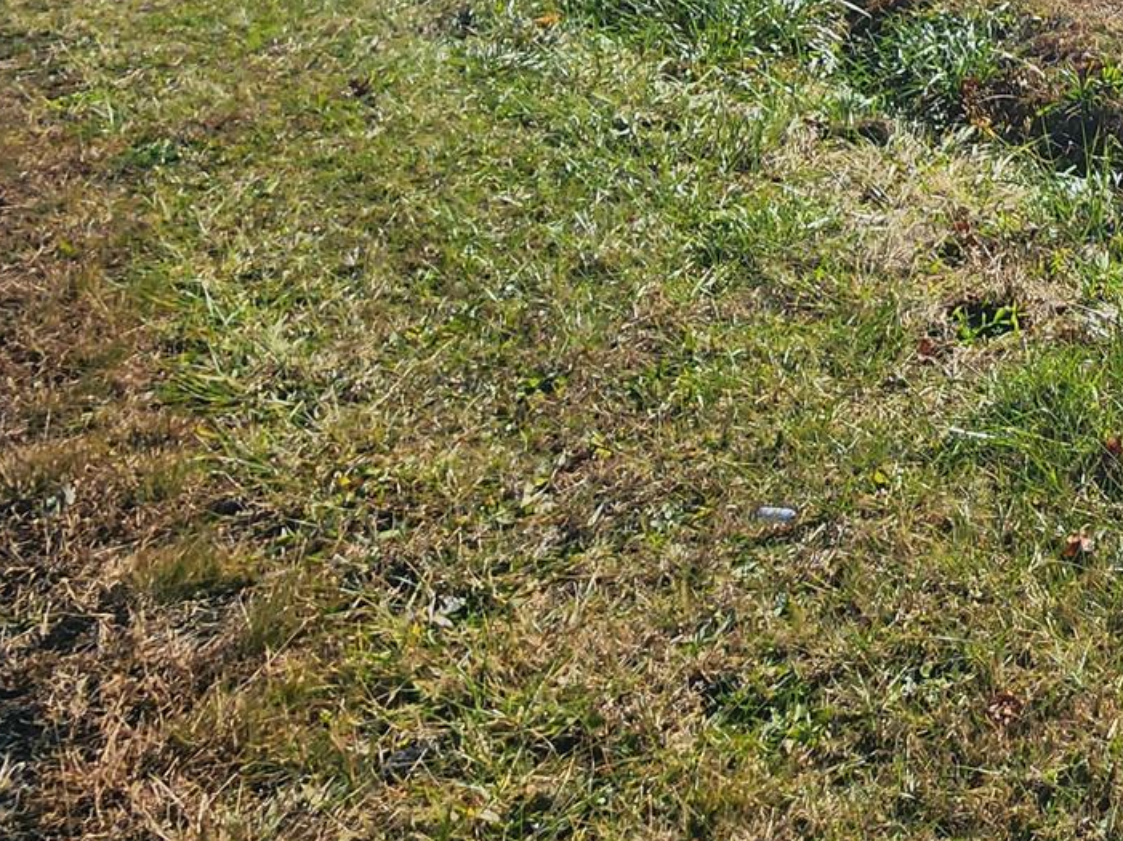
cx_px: 1517
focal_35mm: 38
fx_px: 1232
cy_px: -239
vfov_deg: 30.3
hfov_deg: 33.2
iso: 50
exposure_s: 1/3464
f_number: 2.2
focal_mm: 2.2
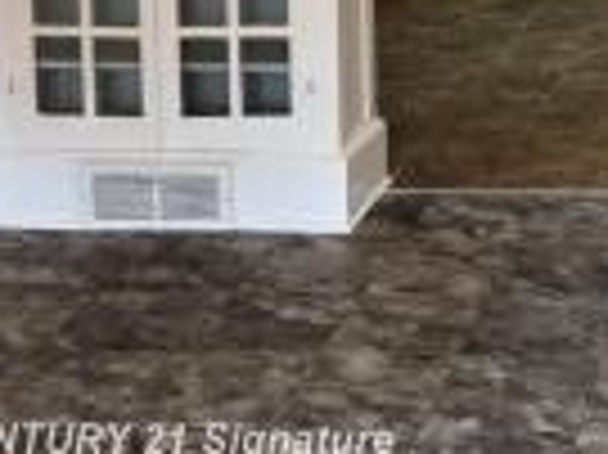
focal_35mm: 77
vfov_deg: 17.7
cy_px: -166
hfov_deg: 22.7
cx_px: 779
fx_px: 1351
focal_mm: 5.7
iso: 125
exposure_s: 1/120
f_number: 1.5
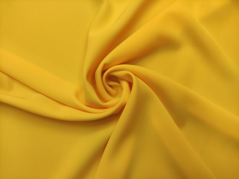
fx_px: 173
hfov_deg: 69.4
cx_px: 120
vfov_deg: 54.9
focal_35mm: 25
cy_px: 90
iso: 200
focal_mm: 5.43
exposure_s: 1/125
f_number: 1.89
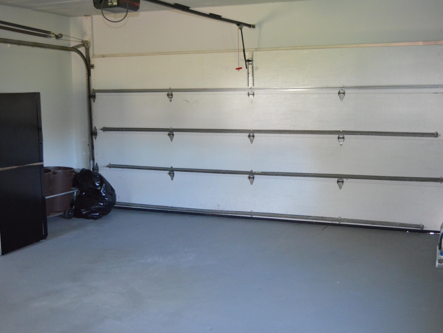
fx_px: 550
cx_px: 231
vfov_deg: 33.6
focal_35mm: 43
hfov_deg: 43.8
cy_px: 167
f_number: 4.2
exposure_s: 1/60
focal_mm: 26
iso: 3200
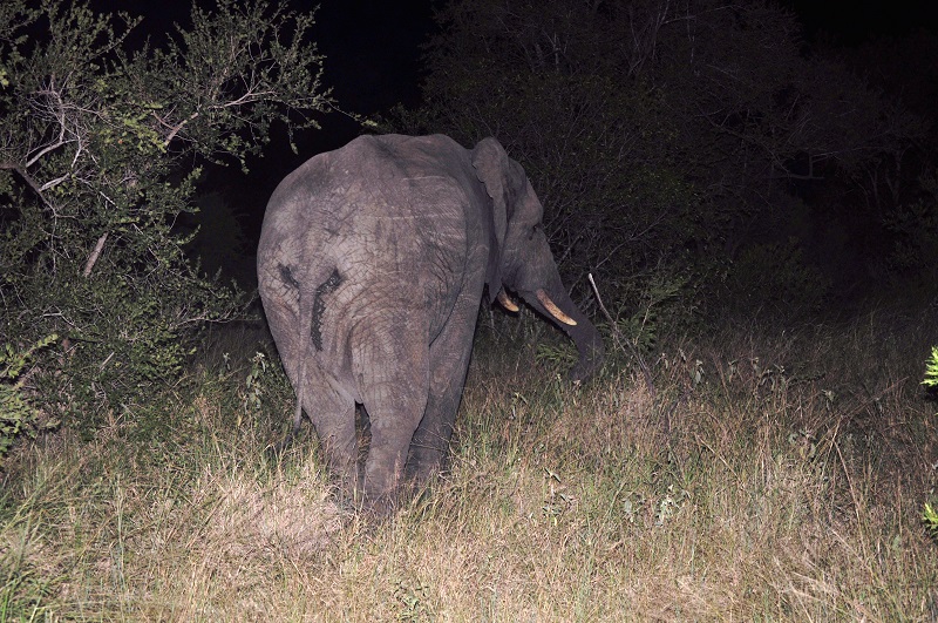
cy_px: 312
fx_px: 2147
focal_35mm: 82
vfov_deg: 16.5
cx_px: 469
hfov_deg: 24.7
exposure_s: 1/60
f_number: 5.6
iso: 200
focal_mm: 55
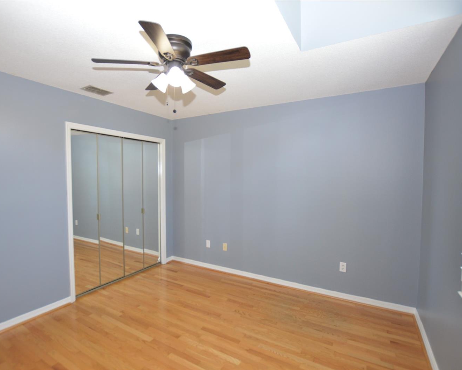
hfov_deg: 89.5
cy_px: 185
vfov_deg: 77.0
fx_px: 232
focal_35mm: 17
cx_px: 214
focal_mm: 10
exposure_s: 1/60
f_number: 3.5
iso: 450
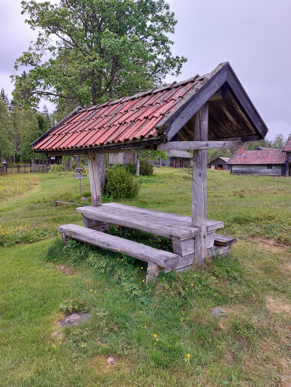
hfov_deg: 56.8
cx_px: 146
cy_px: 194
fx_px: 269
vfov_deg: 71.6
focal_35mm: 24
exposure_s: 1/358
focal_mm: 5.23
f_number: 1.8
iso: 25
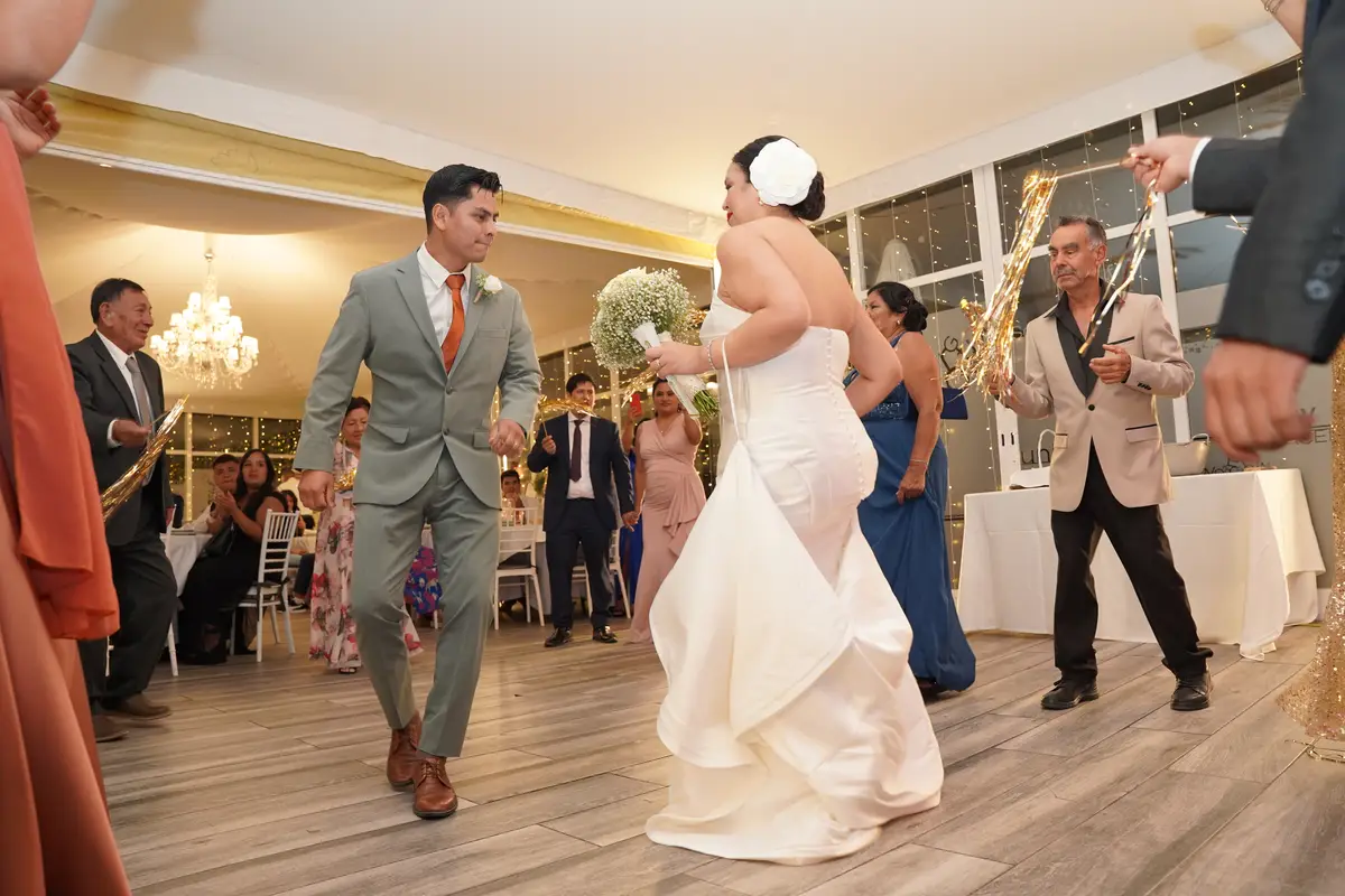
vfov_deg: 53.1
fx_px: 897
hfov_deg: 73.7
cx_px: 672
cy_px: 448
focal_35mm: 24
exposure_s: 1/160
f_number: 4
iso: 3200
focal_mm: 24
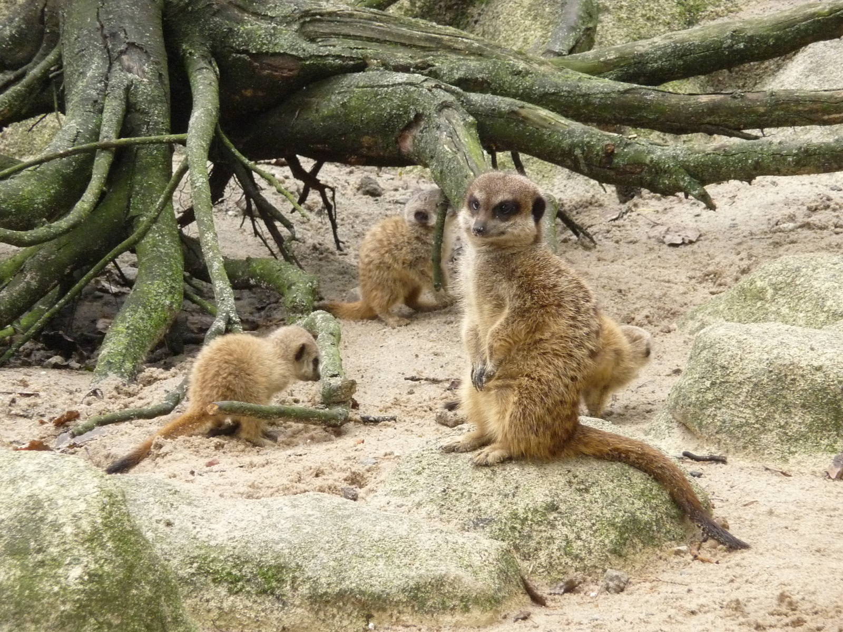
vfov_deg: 4.7
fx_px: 7671
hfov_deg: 6.3
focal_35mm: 315
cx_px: 422
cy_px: 316
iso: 400
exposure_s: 1/160
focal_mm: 47
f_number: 4.9
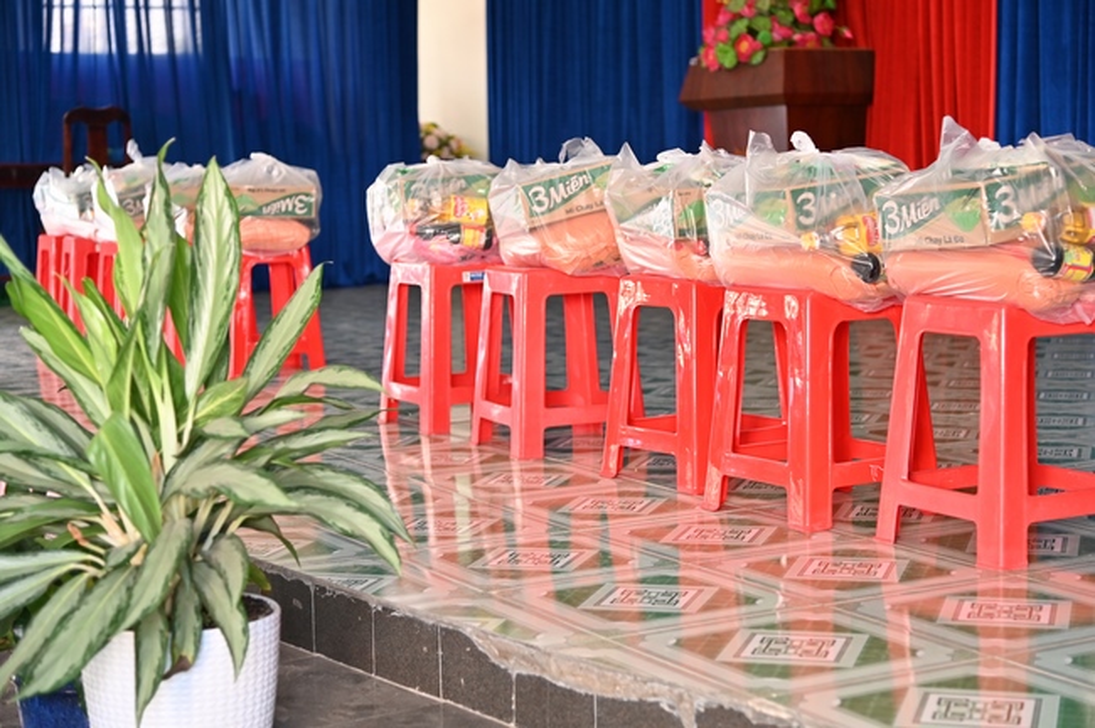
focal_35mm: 62
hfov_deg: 32.4
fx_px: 1884
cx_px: 548
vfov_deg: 21.9
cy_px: 364
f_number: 4
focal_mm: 62
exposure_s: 1/60
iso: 800
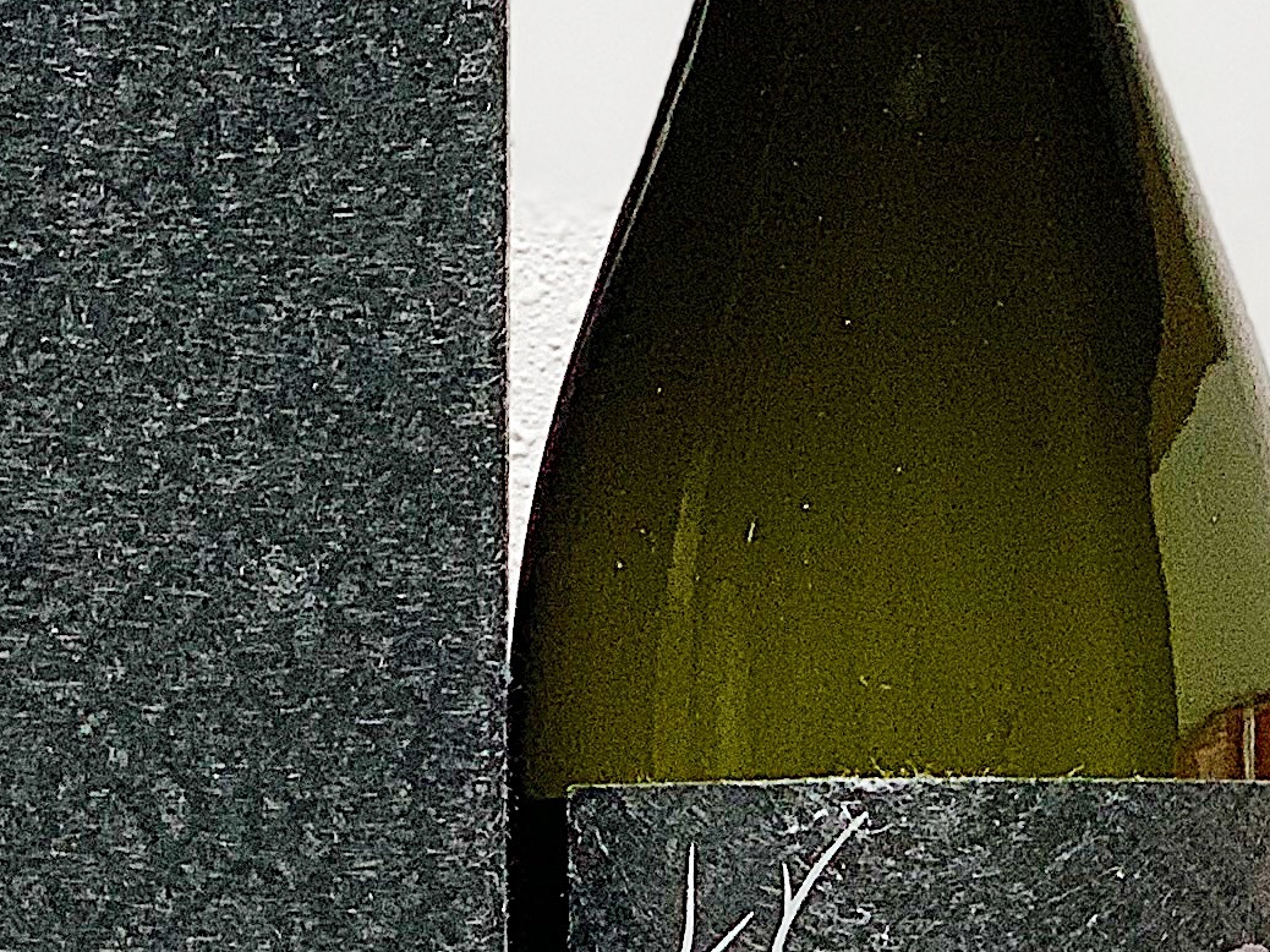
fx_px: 7409
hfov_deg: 9.8
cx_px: 432
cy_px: -6
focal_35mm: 202
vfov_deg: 7.3
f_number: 2.4
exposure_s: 1/60
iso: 64
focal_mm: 6
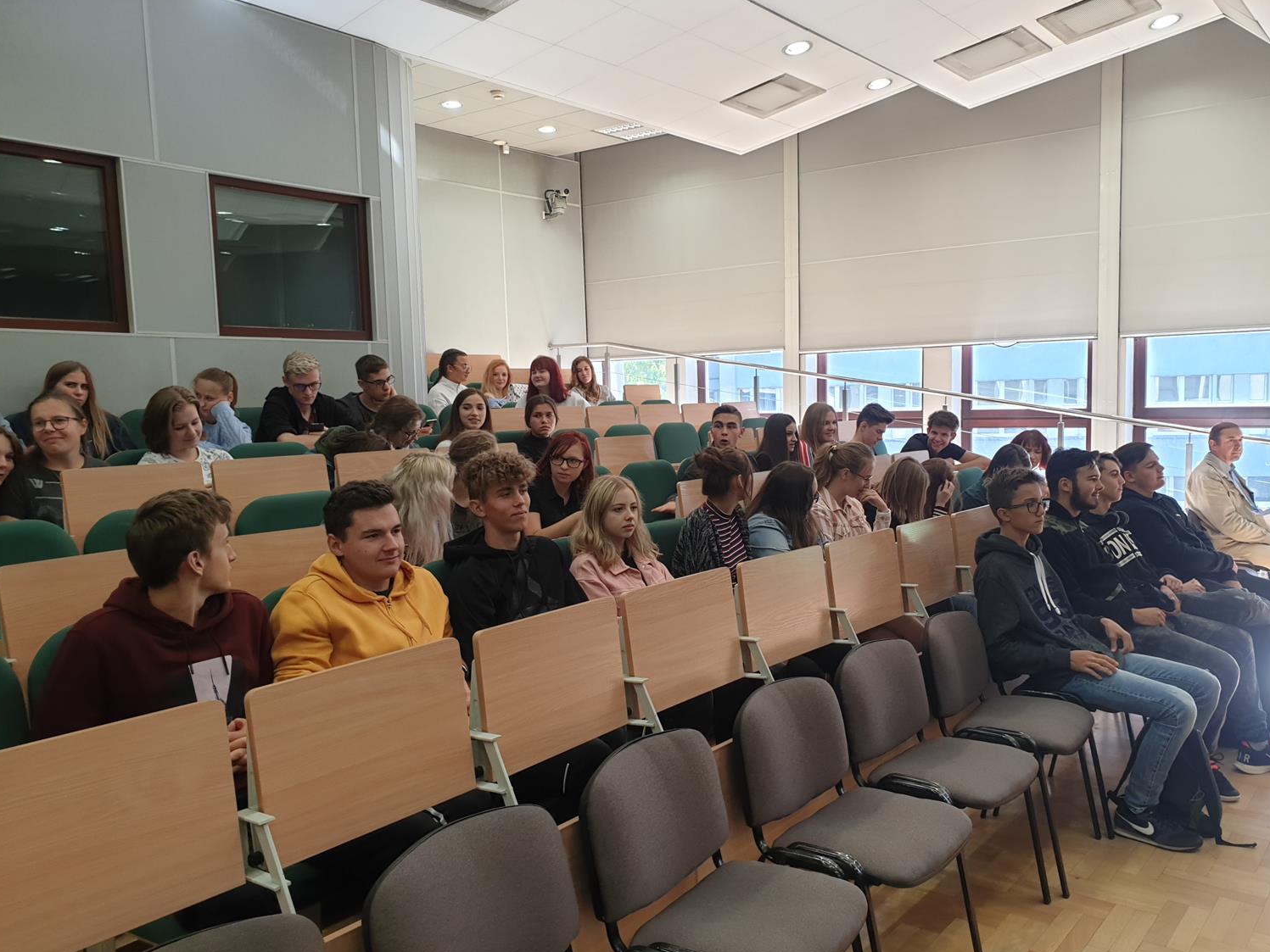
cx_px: 673
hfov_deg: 63.4
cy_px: 491
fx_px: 1027
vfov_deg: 49.7
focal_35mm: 28
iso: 80
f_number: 2.4
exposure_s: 1/50
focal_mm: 4.3
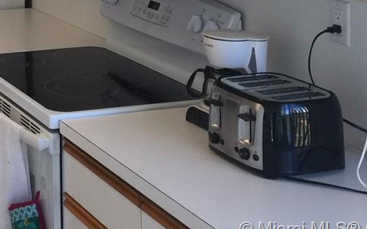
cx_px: -58
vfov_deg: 14.3
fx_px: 840
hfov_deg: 22.9
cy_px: -134
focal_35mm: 84
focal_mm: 4.15
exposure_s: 1/30
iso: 32
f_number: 2.2
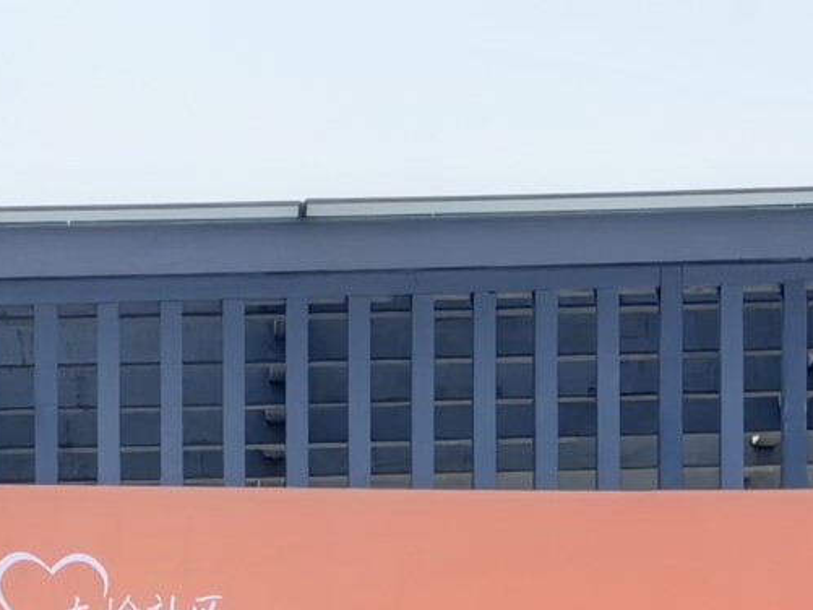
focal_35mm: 291
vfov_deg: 5.0
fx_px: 6836
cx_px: 638
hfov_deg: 6.8
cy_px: 1142
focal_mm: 6.98
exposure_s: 1/1305
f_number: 2
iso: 50
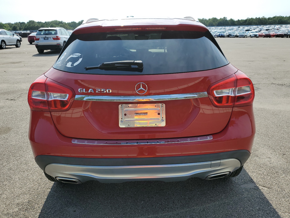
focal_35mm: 27
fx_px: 226
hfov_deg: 65.3
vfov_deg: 51.4
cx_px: 146
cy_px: 112
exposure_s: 1/3333
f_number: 1.5
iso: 50
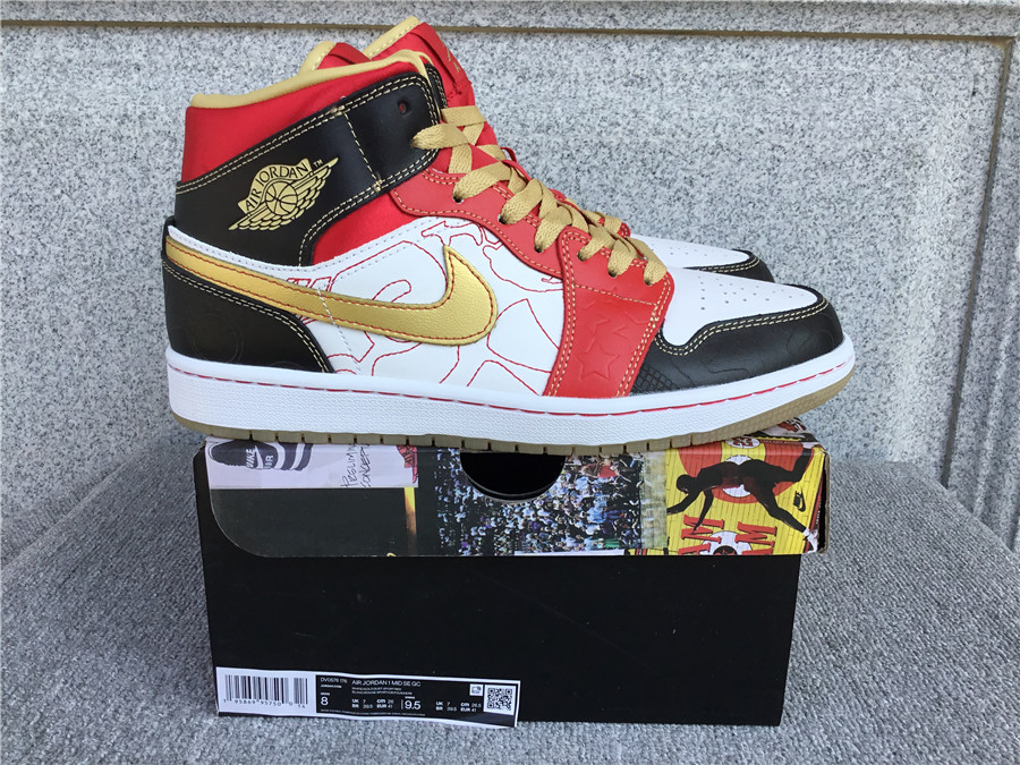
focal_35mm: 31
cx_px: 510
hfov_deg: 58.4
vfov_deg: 45.4
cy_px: 382
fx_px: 913
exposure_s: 1/386
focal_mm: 3.3
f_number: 2.4
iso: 25
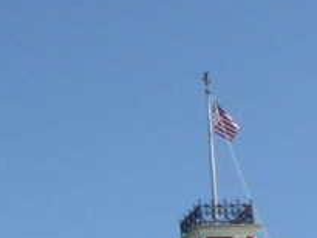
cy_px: 504
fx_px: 1283
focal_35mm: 140
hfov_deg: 12.4
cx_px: -325
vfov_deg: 9.7
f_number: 8
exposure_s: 1/250
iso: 100
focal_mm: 4.7
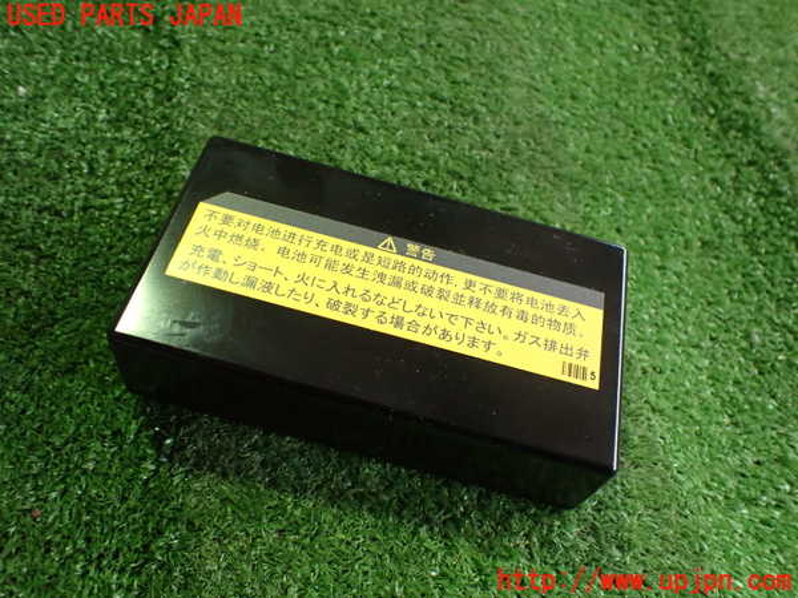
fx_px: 692
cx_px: 399
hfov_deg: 60.0
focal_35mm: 30
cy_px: 299
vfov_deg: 46.8
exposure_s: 1/125
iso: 800
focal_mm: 5.4
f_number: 2.3
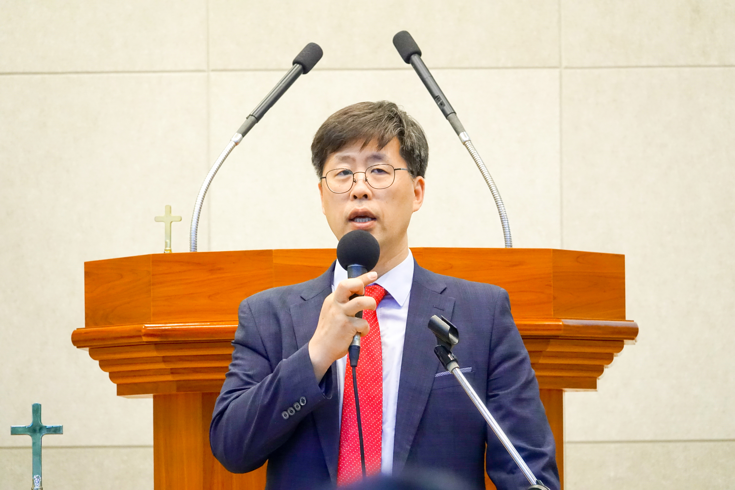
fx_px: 6737
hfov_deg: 6.2
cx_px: 368
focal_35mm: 330
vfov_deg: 4.2
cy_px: 245
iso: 1600
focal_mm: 120.91
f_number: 4
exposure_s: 1/250
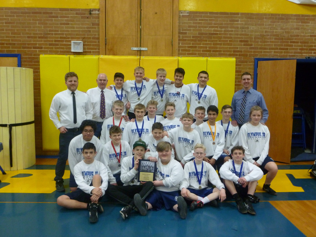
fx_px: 274
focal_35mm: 30
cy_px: 118
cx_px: 158
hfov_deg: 60.0
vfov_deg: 46.8
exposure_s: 1/30
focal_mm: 5.4
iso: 400
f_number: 3.4
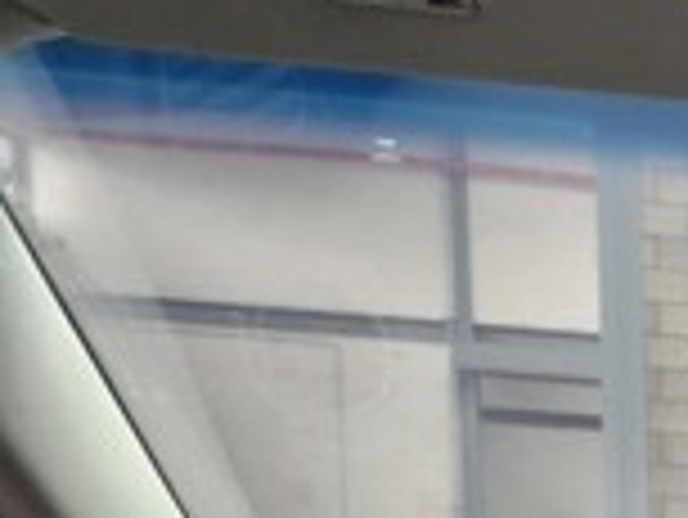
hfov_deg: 16.8
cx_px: 1336
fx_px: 1790
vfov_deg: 14.3
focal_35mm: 90
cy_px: 959
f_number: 1.8
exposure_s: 1/120
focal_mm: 5.4
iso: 640
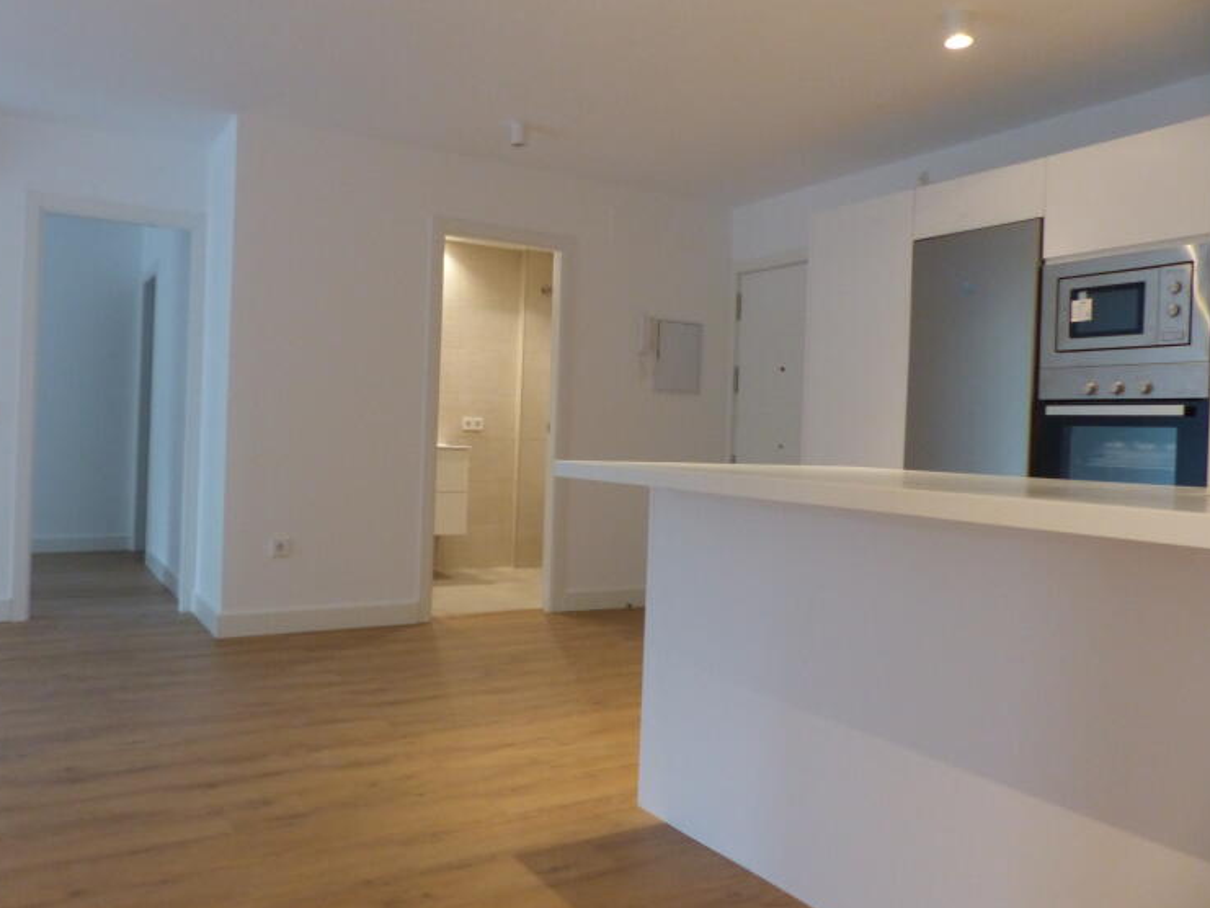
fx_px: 944
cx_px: 576
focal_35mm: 27
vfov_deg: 51.4
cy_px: 434
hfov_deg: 65.3
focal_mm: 4.5
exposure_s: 1/30
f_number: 2.8
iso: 400
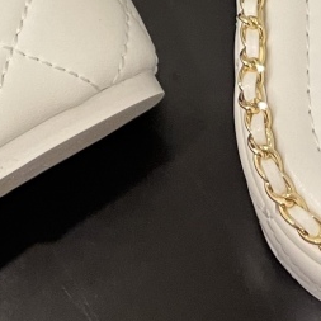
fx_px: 1374
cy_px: -377
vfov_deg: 11.6
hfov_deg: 13.2
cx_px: 19
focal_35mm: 131
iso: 250
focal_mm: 5.1
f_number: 1.6
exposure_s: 1/60
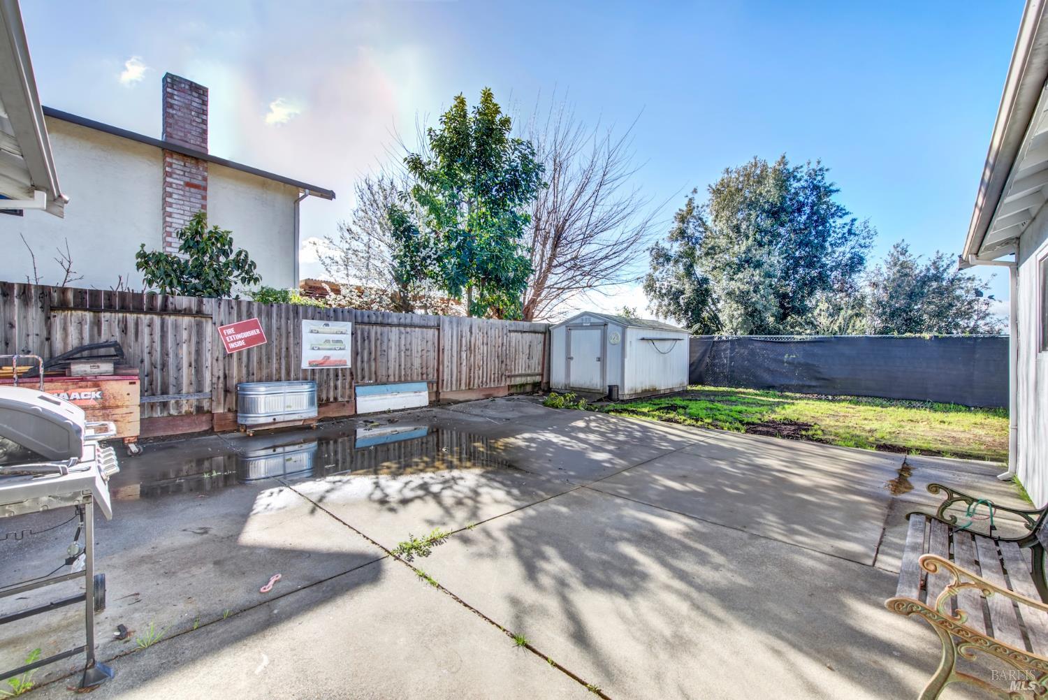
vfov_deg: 81.3
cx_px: 524
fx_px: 408
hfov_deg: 104.2
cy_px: 350
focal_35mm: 14
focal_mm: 14
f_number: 14
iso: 100
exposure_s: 1/50
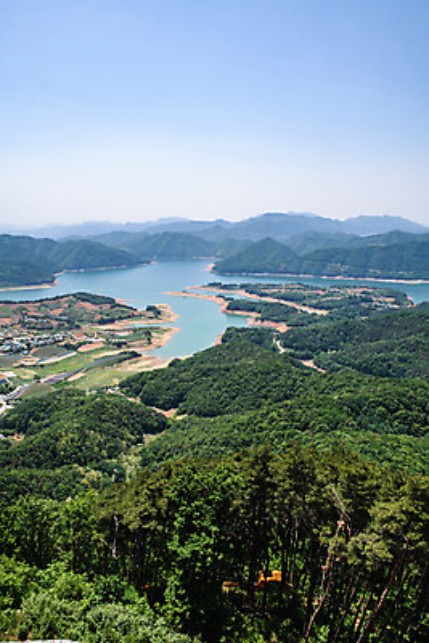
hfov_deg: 48.0
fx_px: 482
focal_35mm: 27
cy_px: 322
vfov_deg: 67.4
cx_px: 214
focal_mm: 27
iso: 100
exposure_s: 1/125
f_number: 10
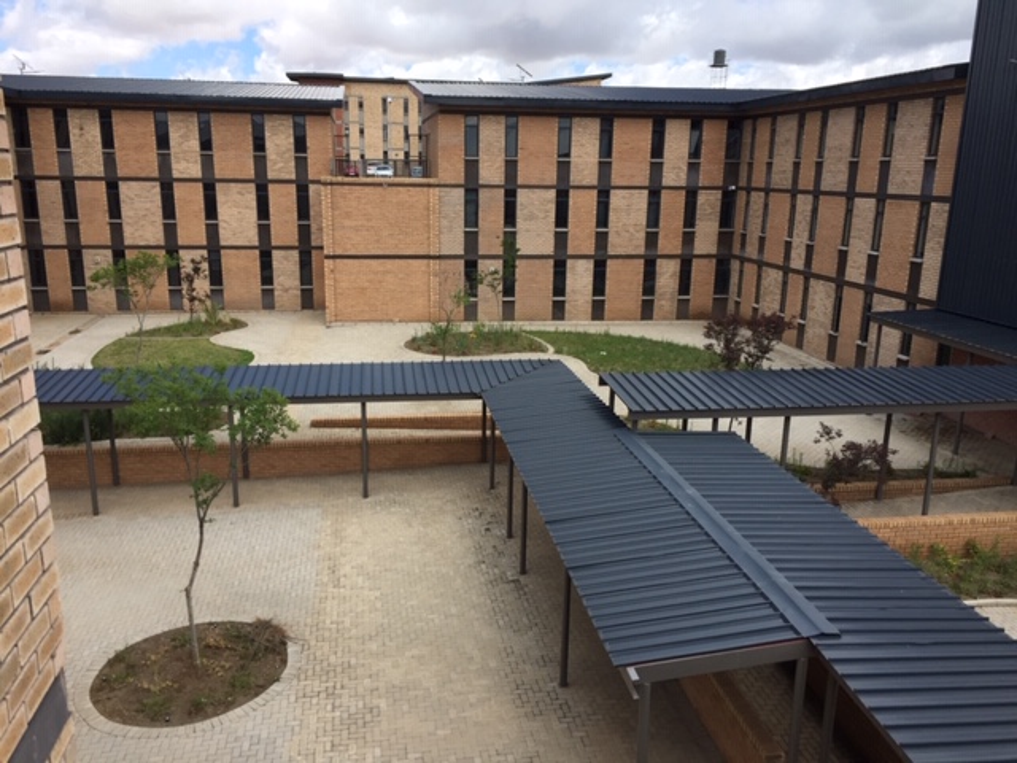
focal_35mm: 29
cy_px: 382
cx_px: 508
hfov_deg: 61.7
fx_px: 852
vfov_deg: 48.2
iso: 32
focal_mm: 4.15
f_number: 2.2
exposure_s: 1/1276
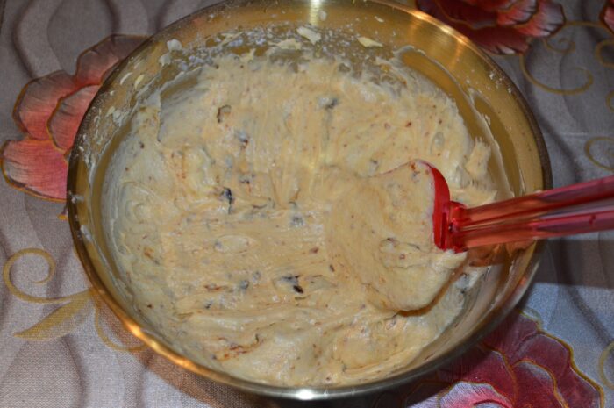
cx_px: 307
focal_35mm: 51
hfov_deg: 38.9
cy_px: 204
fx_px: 869
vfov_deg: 26.4
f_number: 5
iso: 720
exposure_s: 1/60
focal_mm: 34
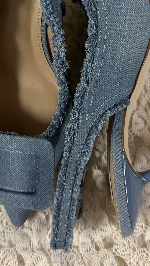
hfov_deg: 26.5
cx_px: 58
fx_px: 318
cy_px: 65
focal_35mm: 45
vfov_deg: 43.9
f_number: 1.78
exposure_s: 1/60
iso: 200
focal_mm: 6.86
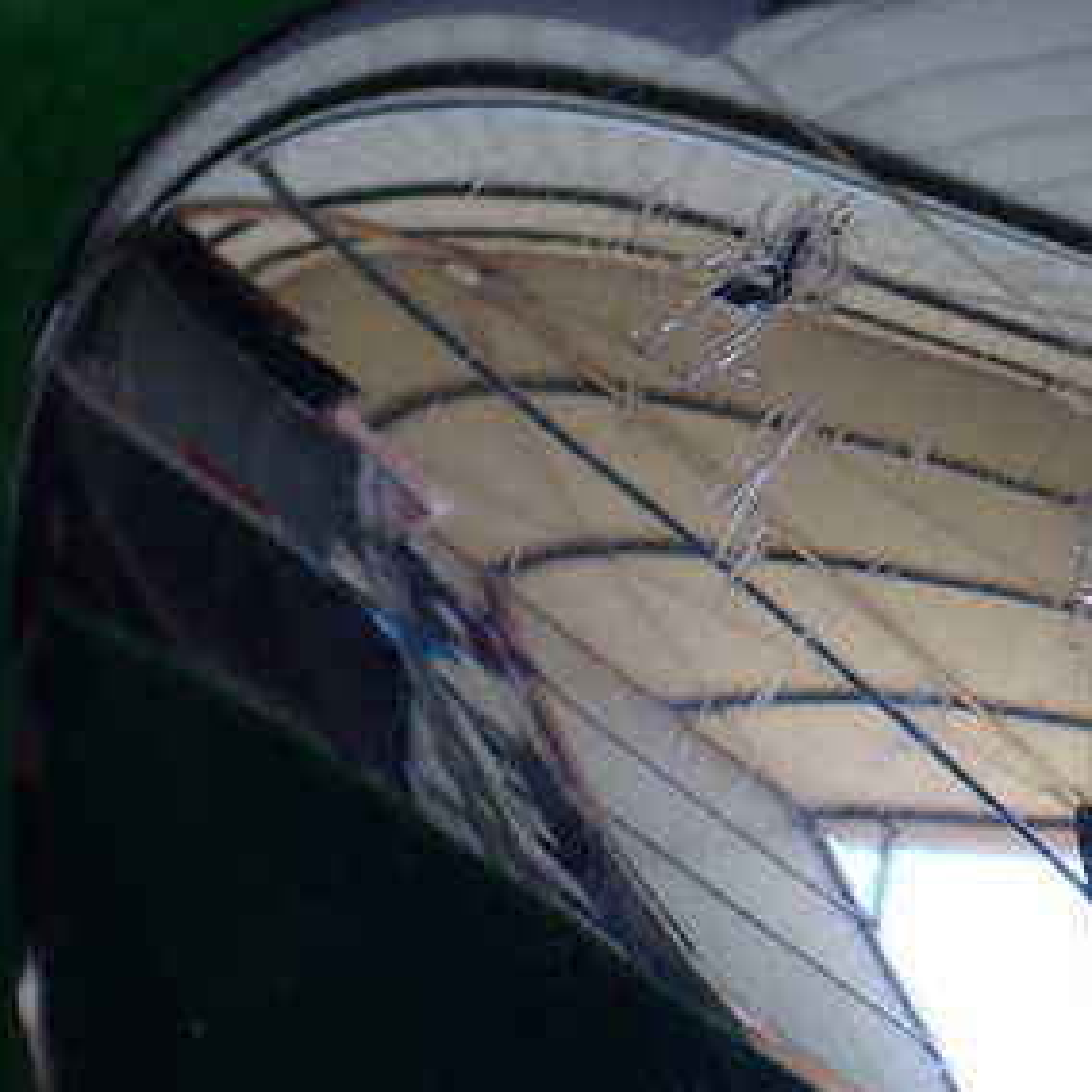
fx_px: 1999
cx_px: 1023
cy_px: 396
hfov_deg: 29.1
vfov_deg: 30.4
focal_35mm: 56
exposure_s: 1/160
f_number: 2.3
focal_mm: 5.4
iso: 100
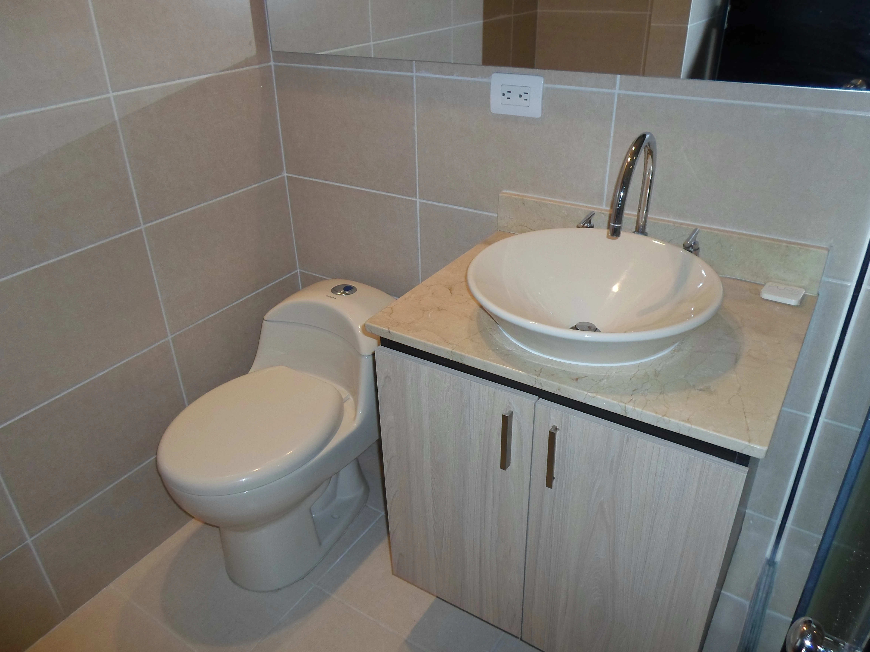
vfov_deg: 54.9
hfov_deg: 69.4
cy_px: 326
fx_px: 628
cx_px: 435
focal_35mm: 25
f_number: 2.5
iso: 100
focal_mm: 4.5
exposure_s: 1/30
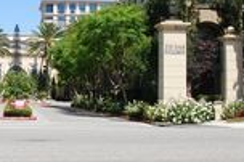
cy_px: 34
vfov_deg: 15.2
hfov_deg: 22.2
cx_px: 16
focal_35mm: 89
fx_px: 603
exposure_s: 1/250
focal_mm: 18
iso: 100
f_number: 8
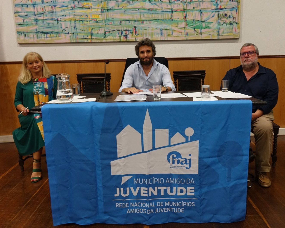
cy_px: 113
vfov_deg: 48.5
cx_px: 154
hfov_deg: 58.7
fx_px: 253
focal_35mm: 30
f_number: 2.8
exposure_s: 1/30
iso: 800
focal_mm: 9.47
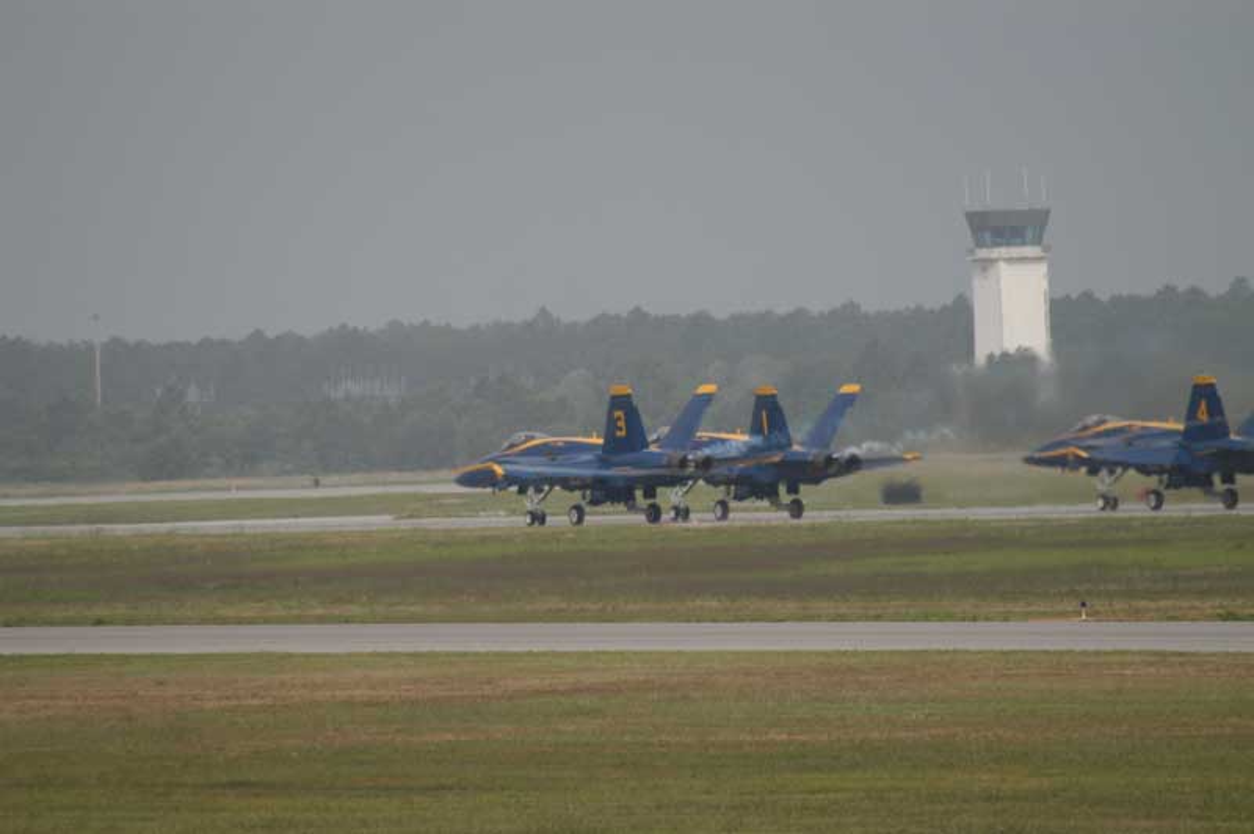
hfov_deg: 4.6
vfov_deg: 3.0
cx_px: 627
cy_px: 417
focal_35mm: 450
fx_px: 15662
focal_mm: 300
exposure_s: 1/2000
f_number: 5.6
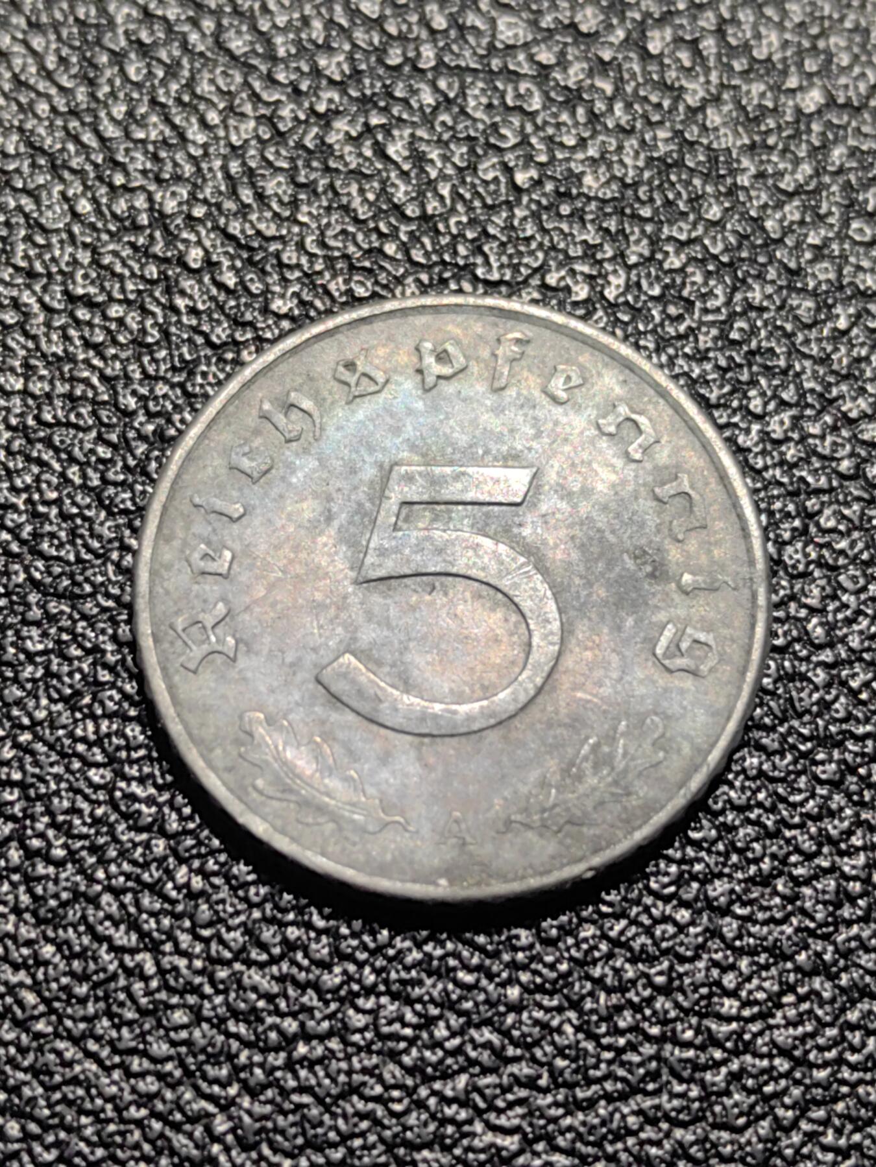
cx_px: 438
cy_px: 584
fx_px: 2564
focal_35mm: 76
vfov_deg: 25.7
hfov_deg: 19.4
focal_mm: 5.75
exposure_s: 1/100
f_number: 2
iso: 80
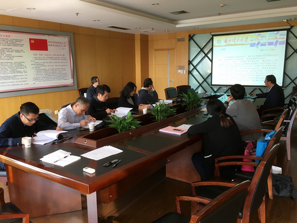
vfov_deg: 48.2
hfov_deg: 61.7
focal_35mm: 29
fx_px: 249
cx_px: 148
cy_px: 112
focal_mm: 4.15
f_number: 2.2
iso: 40
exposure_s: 1/33
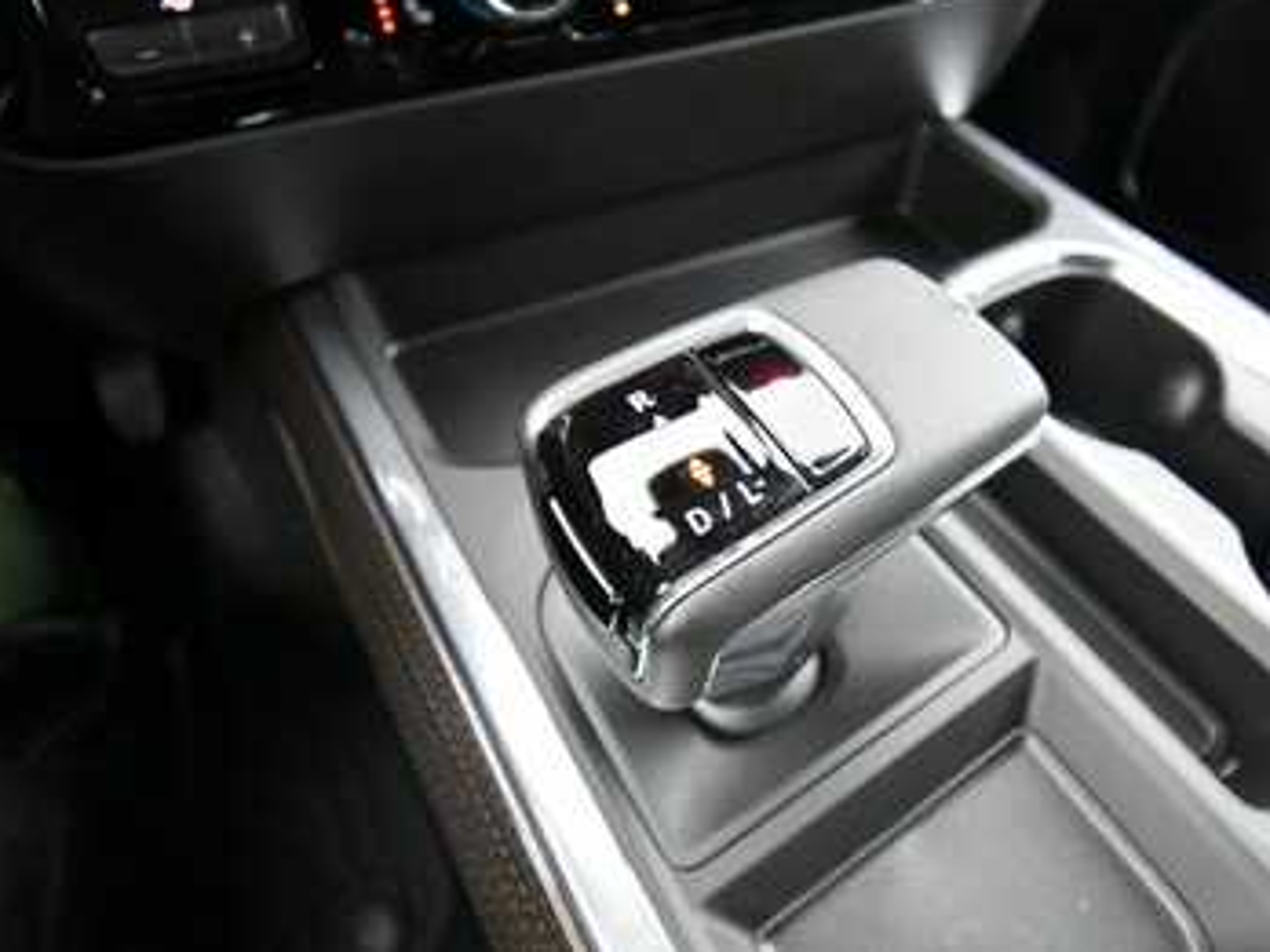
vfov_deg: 63.4
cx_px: 719
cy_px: 469
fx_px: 770
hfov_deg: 78.6
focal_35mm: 21
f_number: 4.8
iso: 3200
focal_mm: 13
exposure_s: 1/60
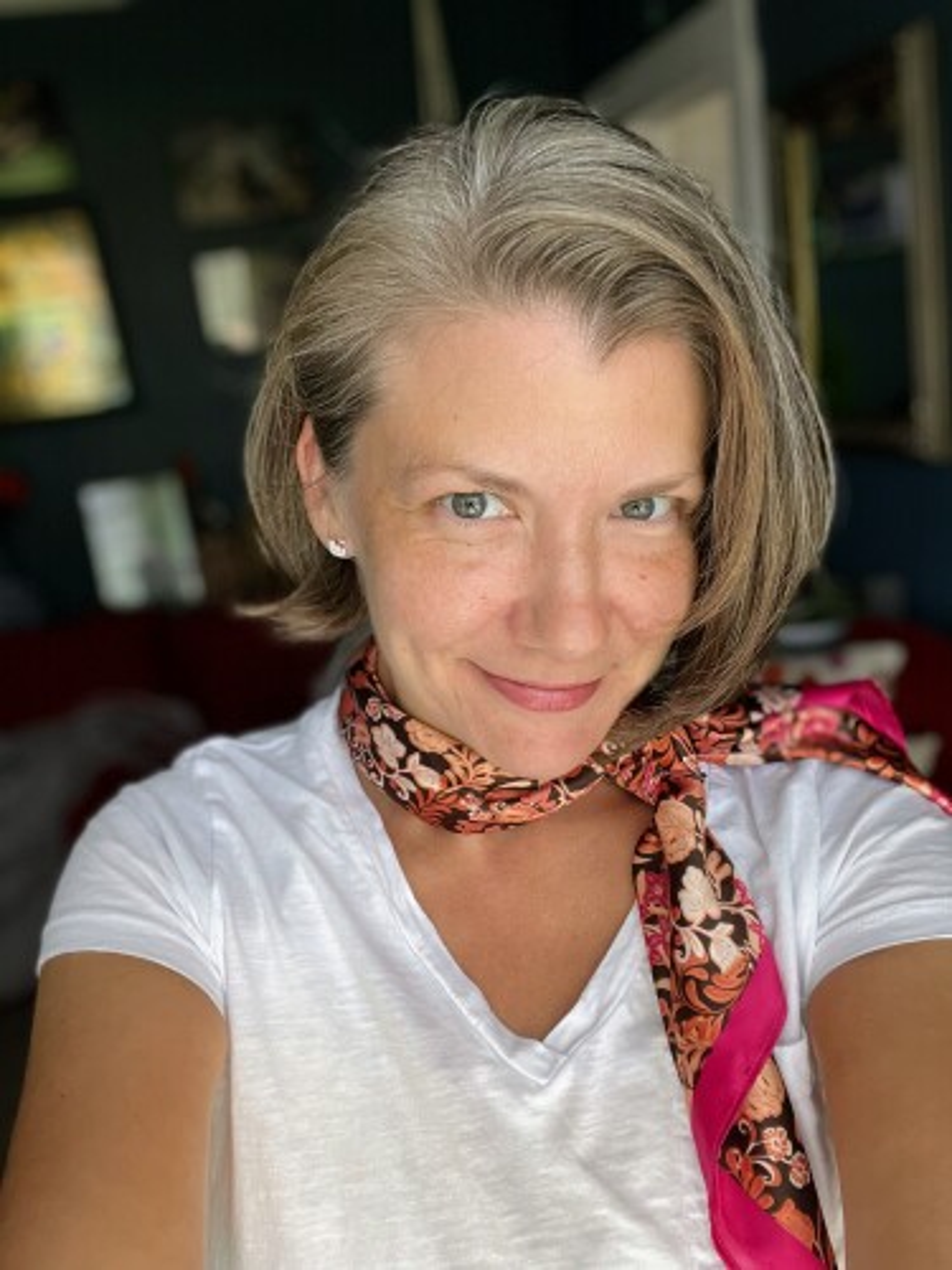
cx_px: 476
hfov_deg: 46.8
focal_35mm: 30
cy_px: 635
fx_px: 1100
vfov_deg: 60.0
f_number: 2.2
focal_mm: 2.71
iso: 125
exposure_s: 1/60
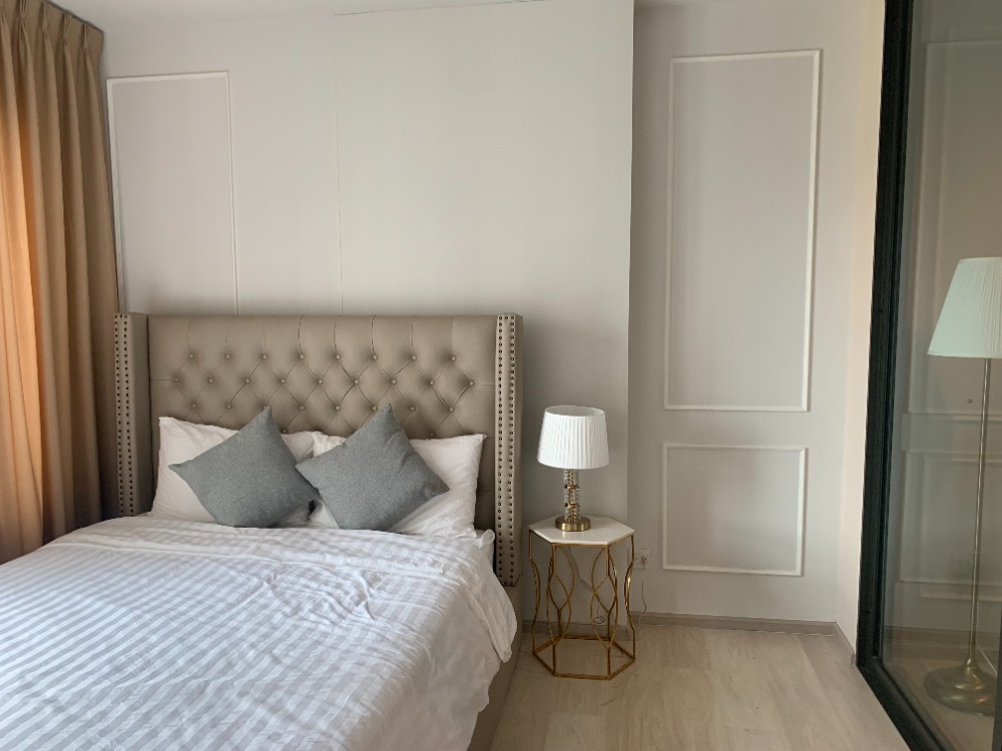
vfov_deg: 53.1
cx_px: 501
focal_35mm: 26
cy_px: 376
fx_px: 753
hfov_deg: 67.3
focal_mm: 4.25
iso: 100
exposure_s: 1/112
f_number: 1.8
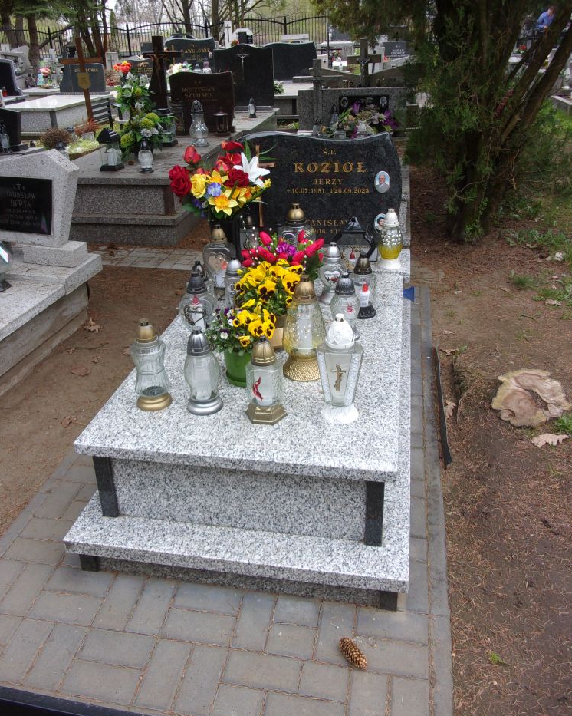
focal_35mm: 30
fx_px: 635
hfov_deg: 48.5
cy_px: 332
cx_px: 281
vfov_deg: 58.7
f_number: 3.9
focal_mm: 5.1
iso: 80
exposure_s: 1/80
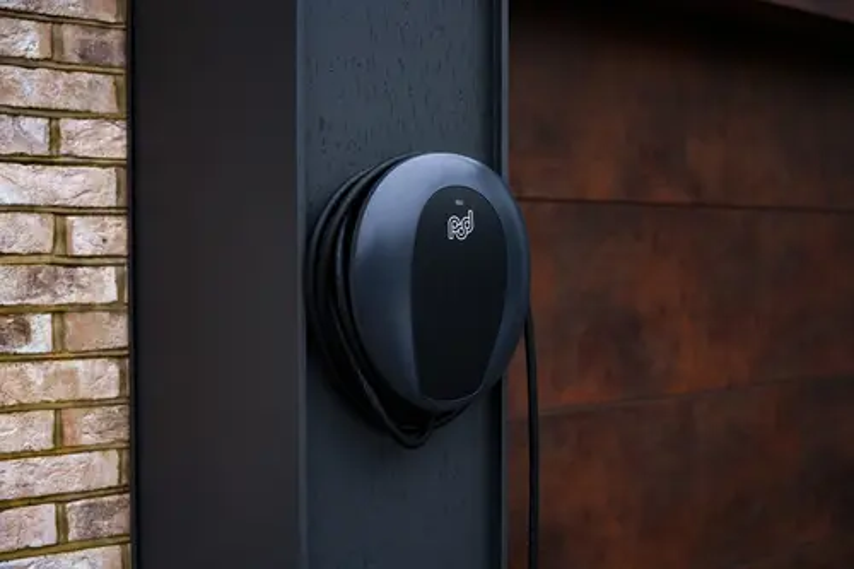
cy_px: 284
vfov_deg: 29.8
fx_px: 1067
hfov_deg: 43.6
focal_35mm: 45
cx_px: 427
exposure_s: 1/640
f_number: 2.8
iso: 160
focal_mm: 45
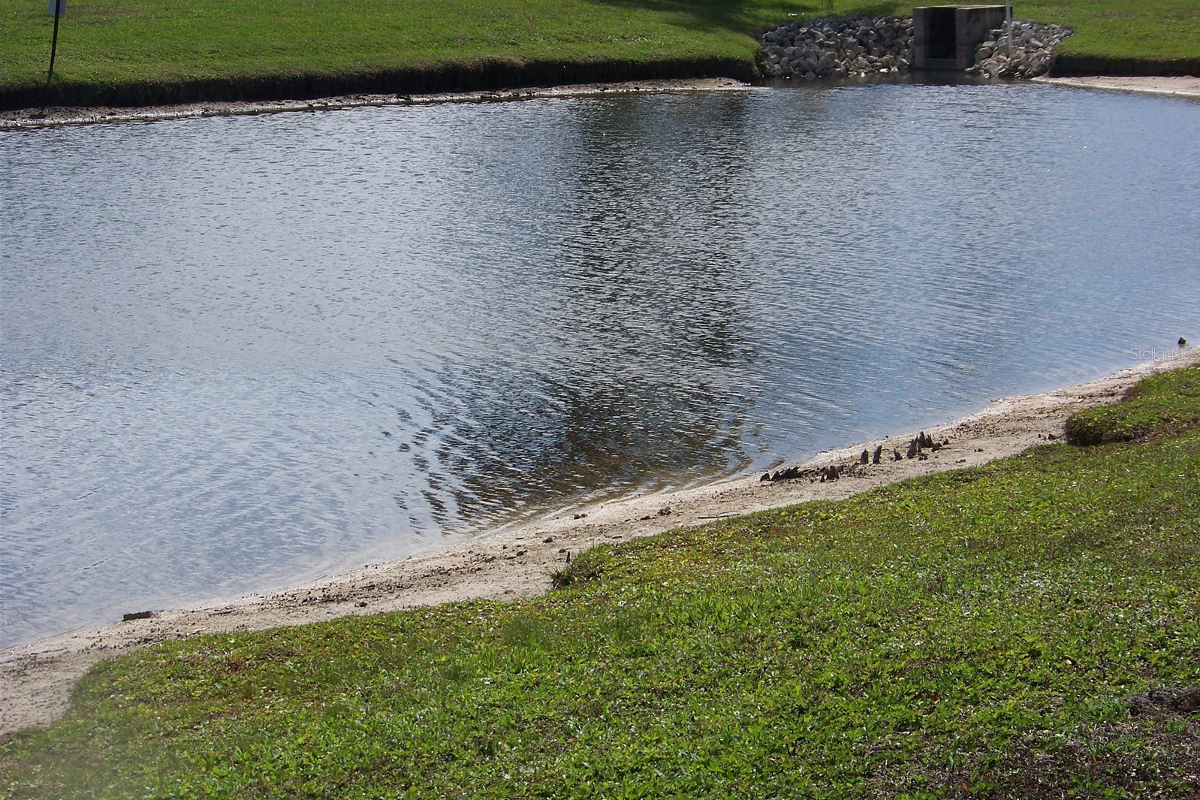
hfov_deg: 20.4
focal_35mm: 100
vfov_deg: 13.7
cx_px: 600
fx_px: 3333
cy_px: 353
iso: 64
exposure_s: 1/640
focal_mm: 16.2
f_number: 4.5
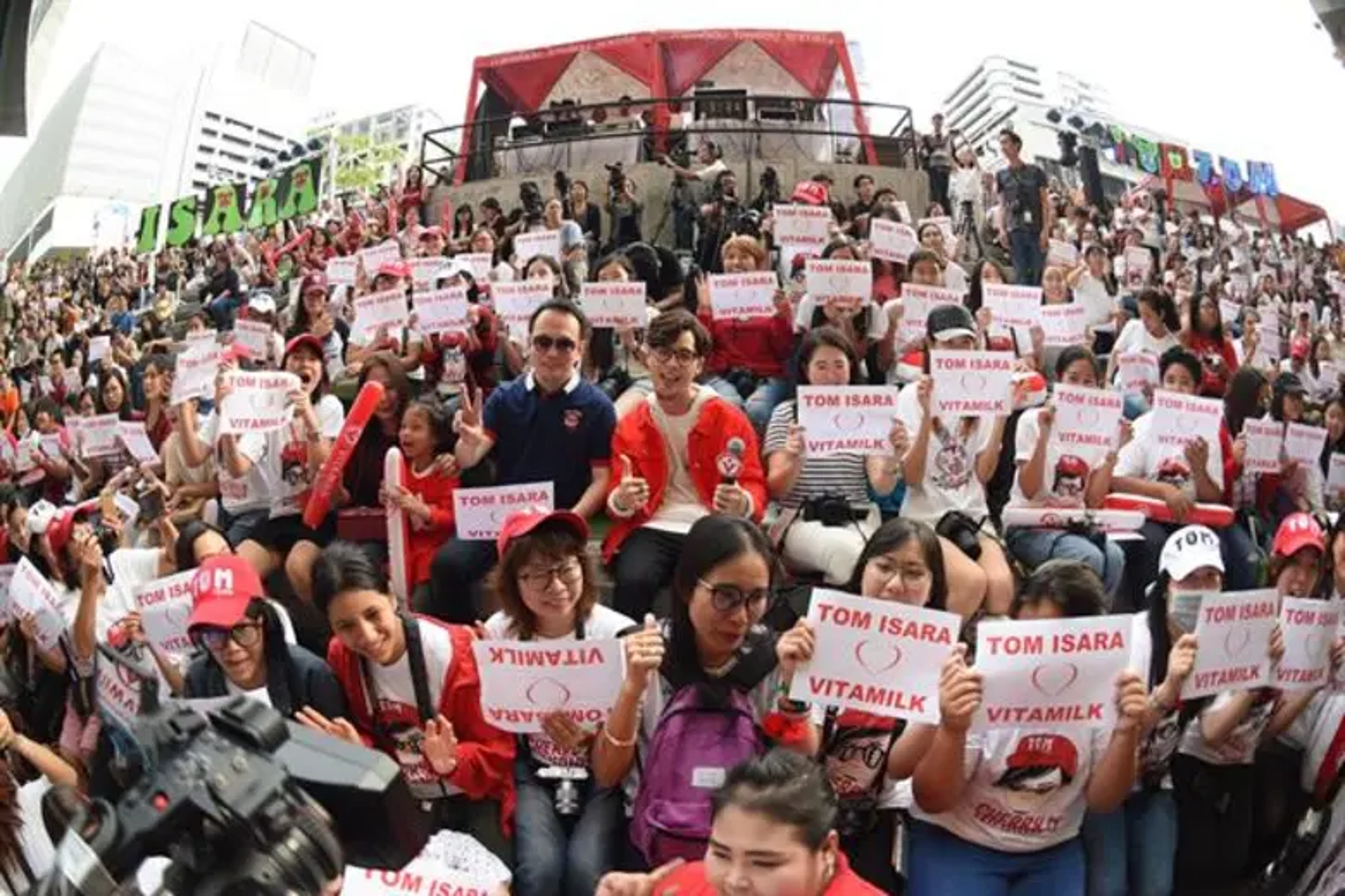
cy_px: 448
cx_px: 672
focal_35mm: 16
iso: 400
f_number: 4
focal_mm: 16
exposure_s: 1/200
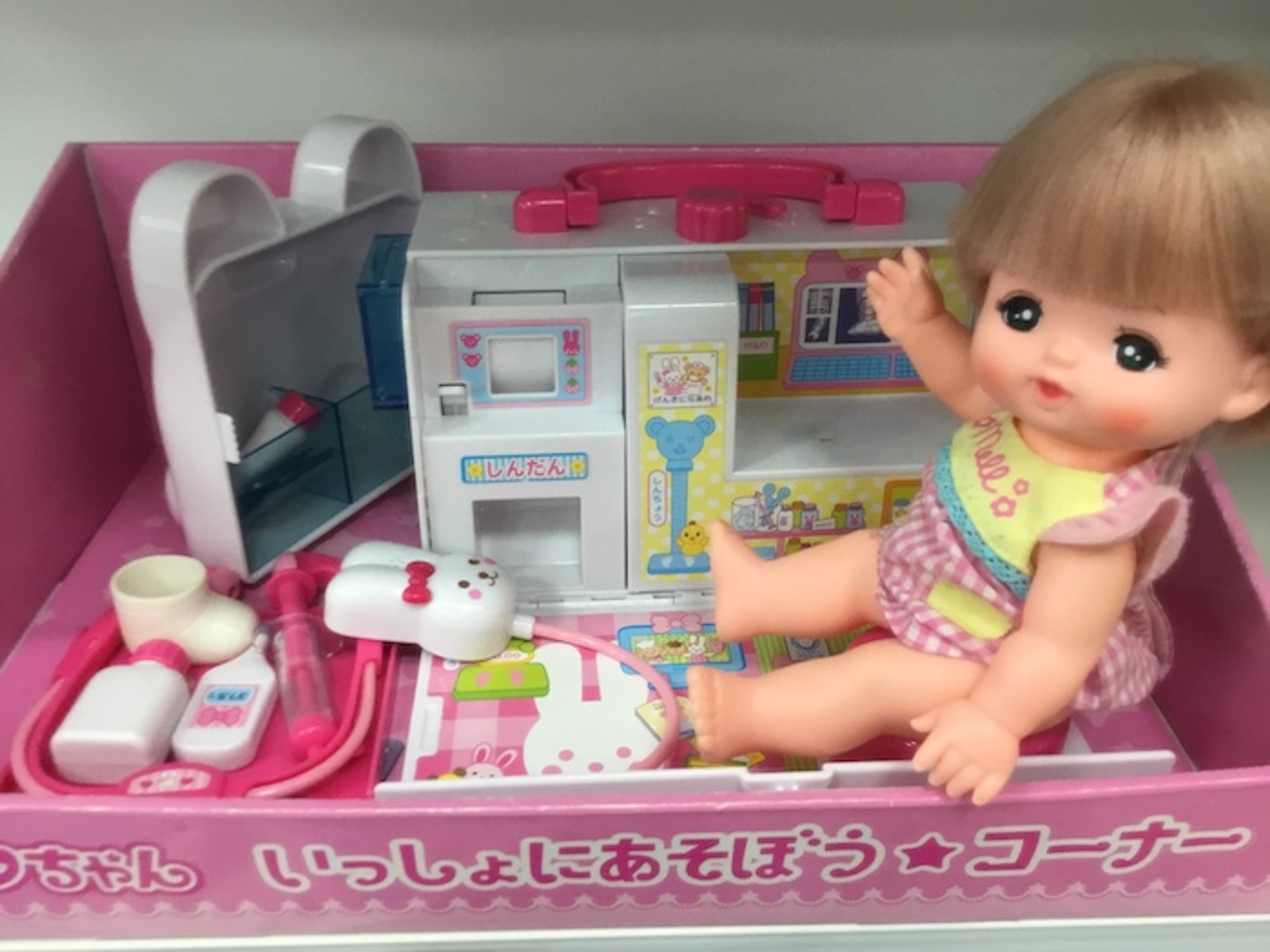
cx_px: 635
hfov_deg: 58.4
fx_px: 1137
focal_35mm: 31
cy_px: 476
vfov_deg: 45.4
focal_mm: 3.3
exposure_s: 1/30
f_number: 2.4
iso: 40
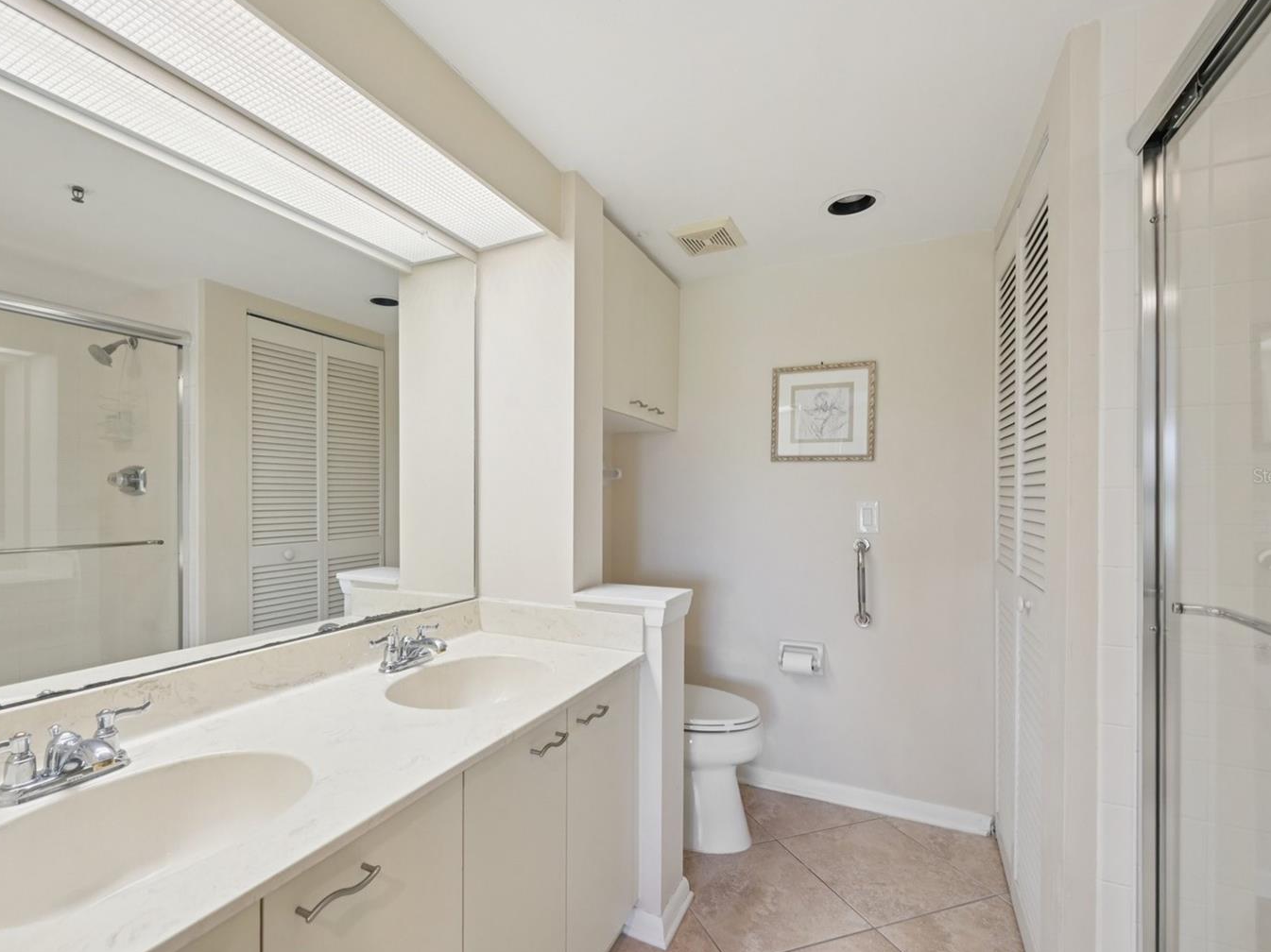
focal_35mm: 16
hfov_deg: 94.3
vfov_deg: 78.1
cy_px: 476
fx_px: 587
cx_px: 581
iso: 400
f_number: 8
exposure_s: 1/80
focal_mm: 14
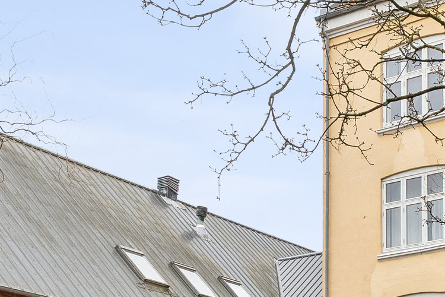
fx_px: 890
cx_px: 465
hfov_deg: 26.3
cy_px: 305
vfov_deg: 18.4
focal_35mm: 72
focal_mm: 18
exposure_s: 1/320
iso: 800
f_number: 10
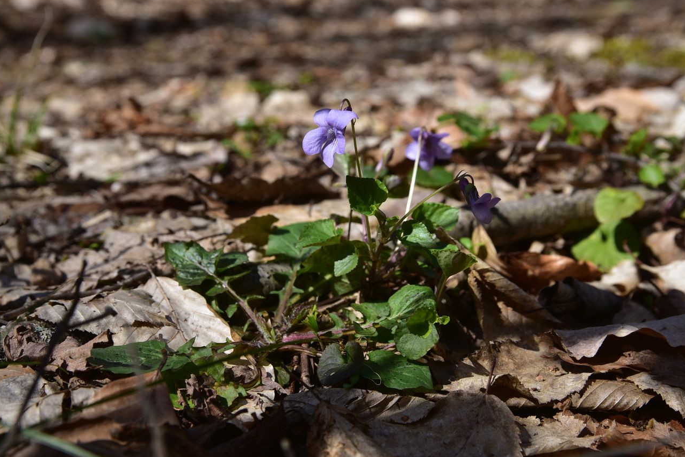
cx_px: 343
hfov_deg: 38.9
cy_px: 225
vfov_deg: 26.5
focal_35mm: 51
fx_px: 970
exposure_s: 1/320
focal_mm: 50
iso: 160
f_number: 9
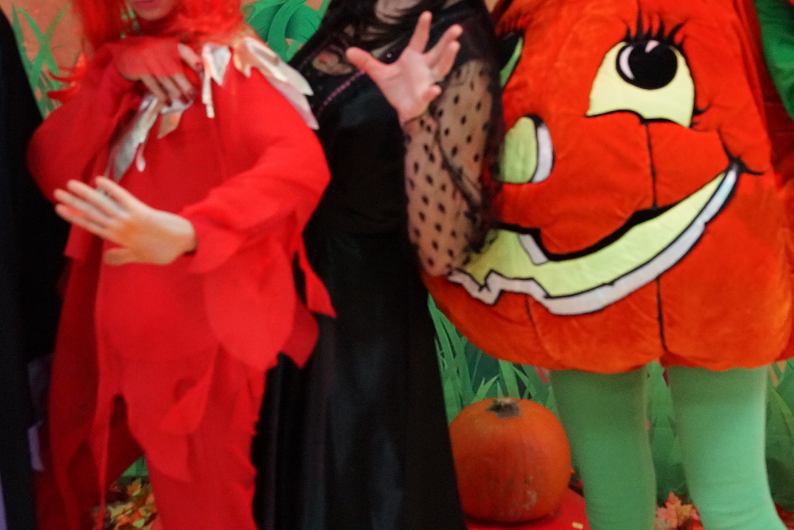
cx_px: 342
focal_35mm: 83
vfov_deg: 16.2
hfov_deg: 24.5
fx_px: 1831
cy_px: 39
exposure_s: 1/80
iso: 3200
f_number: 5
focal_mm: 35
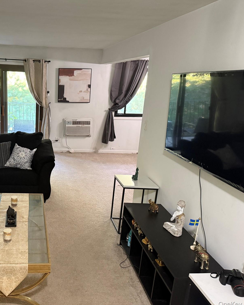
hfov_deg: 43.8
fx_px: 289
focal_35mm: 32
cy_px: 153
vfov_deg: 55.7
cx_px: 51
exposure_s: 1/60
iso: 640
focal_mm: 6.76
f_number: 1.78
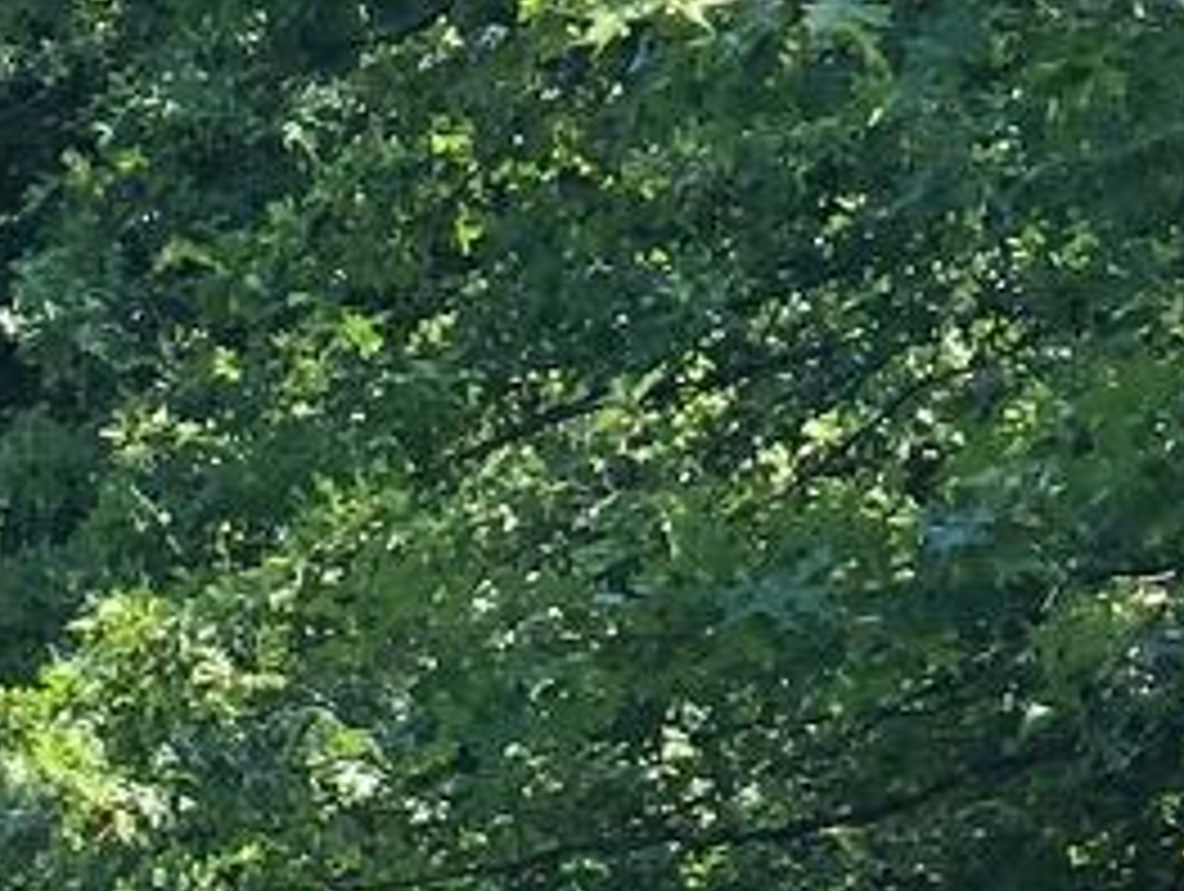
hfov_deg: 4.8
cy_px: 2246
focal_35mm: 398
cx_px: -1634
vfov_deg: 3.7
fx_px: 13632
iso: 16
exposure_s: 1/292
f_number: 2.4
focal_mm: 6
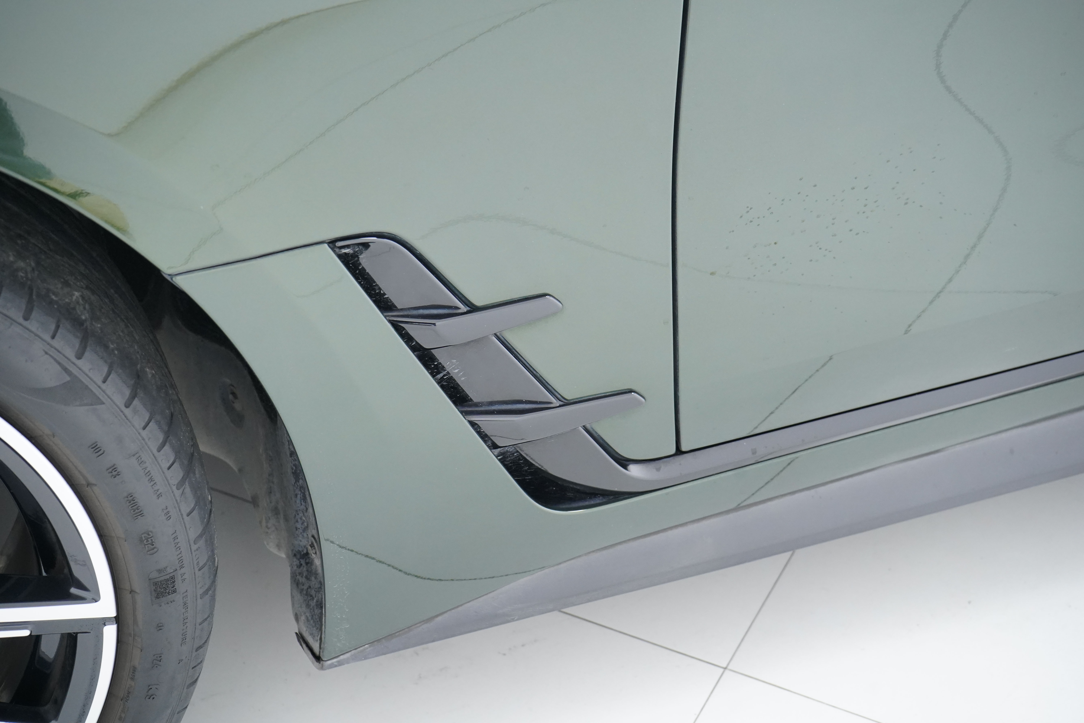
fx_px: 1505
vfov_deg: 27.0
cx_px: 542
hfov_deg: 39.6
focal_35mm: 50
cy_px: 362
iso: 3200
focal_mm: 50
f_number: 6.3
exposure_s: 1/50
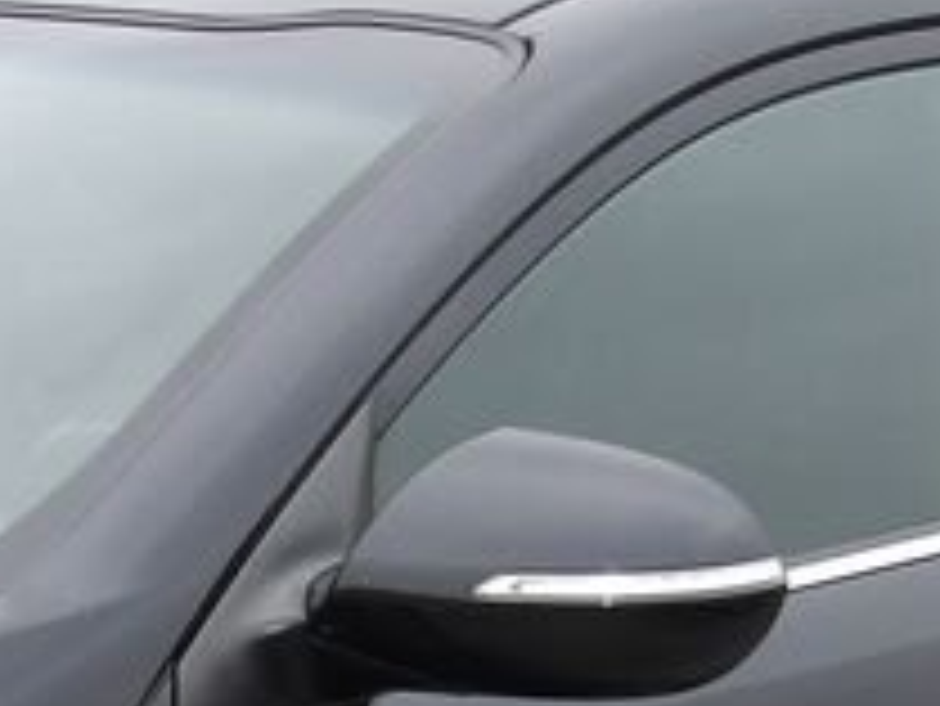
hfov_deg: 14.5
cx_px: -166
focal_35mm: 132
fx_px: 3587
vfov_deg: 10.7
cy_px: 1160
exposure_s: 1/81
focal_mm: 4.9
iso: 100
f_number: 3
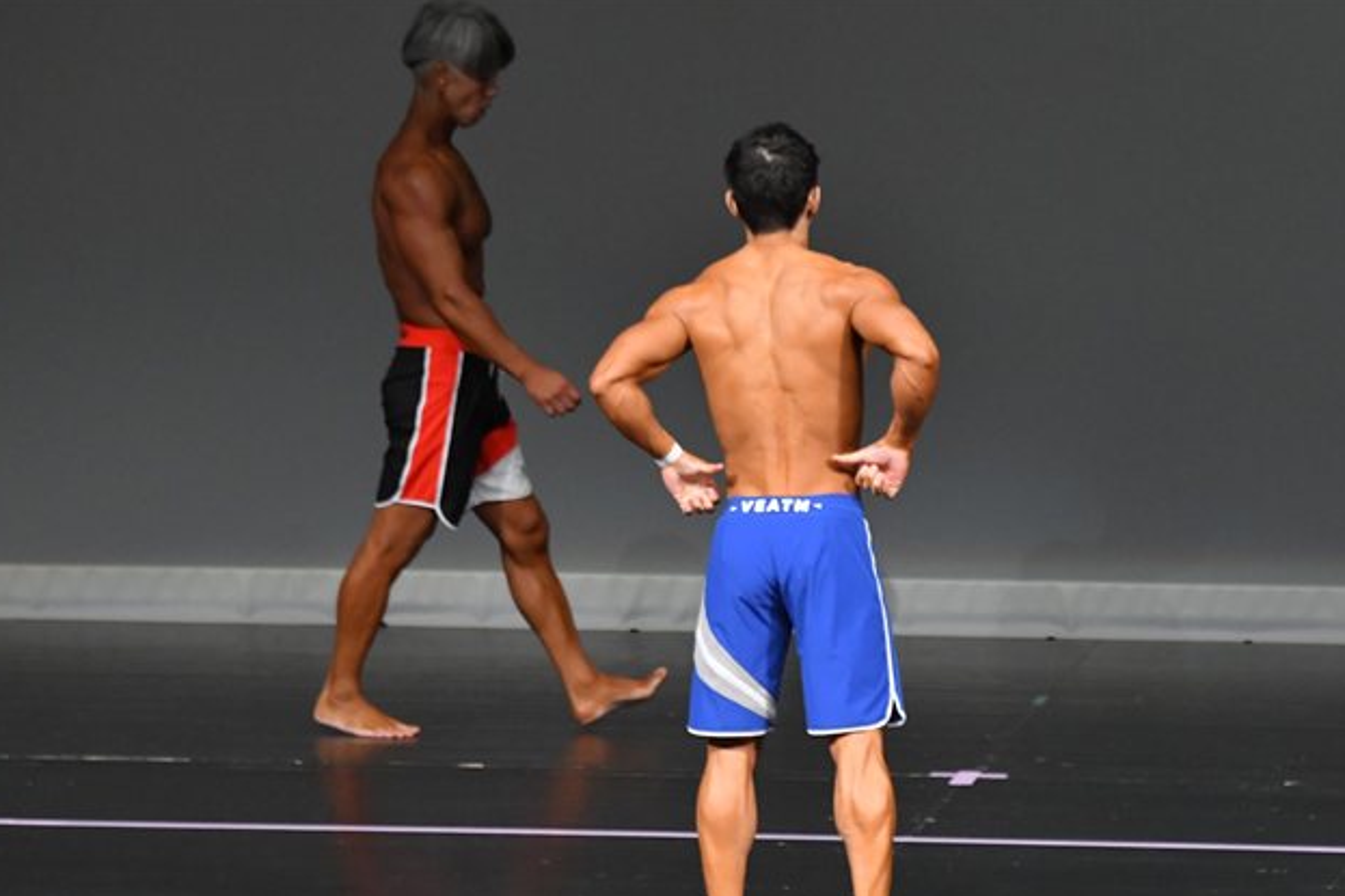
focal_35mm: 392
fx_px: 14641
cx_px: 811
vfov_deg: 3.5
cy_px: 548
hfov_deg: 5.3
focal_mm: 210
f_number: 5.6
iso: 4000
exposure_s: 1/400
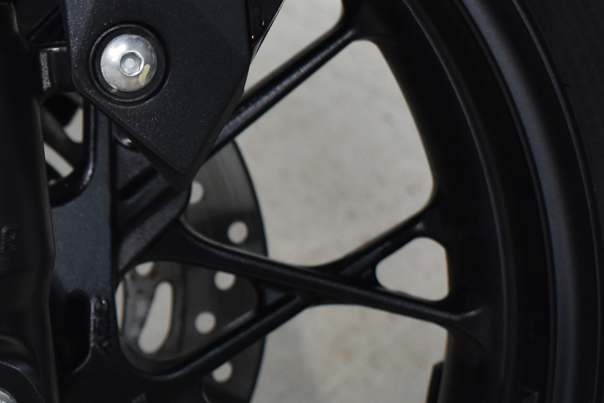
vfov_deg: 12.0
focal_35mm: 113
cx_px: -44
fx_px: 1896
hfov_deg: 17.5
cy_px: 379
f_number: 4
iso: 800
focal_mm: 26
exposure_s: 1/50
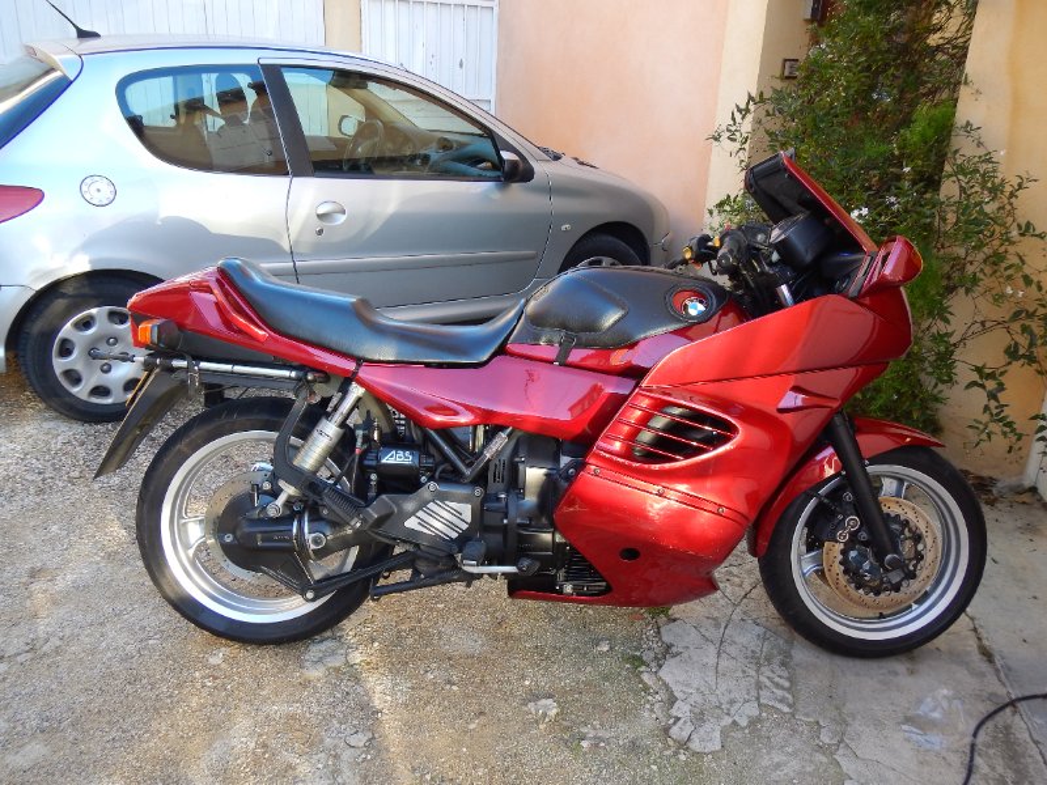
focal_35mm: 28
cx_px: 524
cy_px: 392
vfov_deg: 49.7
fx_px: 847
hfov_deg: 63.4
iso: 125
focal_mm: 5
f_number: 3.9
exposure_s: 1/50
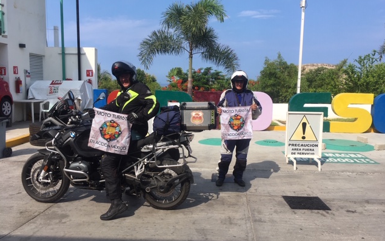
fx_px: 325
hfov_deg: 61.2
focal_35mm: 31
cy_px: 117
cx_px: 192
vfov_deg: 40.6
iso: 25
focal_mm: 4.15
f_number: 2.2
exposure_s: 1/1479
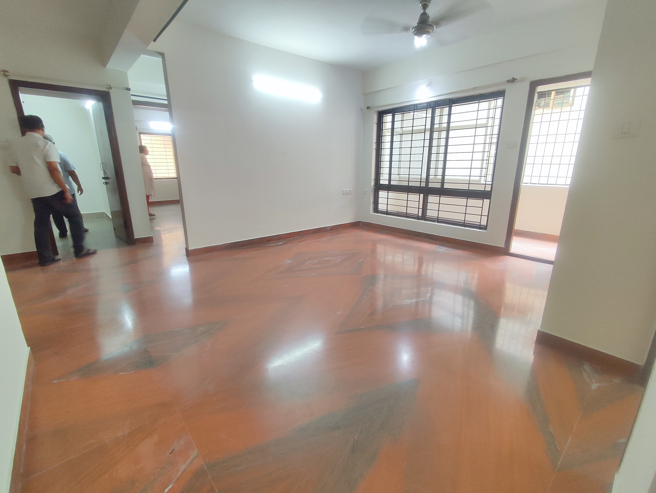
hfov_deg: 94.5
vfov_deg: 78.2
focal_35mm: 16
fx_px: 303
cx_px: 328
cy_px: 246
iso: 56
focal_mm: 1.65
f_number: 2.2
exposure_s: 1/33
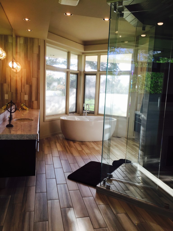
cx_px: 86
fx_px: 193
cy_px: 116
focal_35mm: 29
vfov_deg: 61.7
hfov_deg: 48.2
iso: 32
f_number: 2.2
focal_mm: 4.15
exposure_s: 1/120
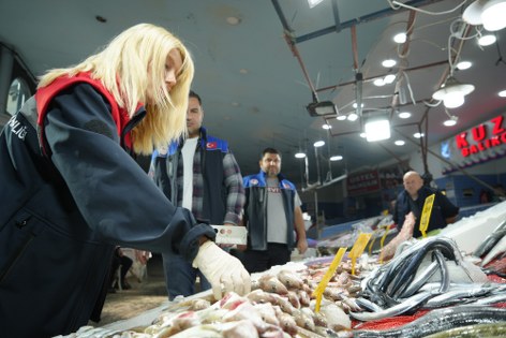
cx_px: 253
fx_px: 337
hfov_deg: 73.7
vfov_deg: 53.2
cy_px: 169
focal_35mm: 24
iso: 160
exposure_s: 1/160
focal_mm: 24
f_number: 4
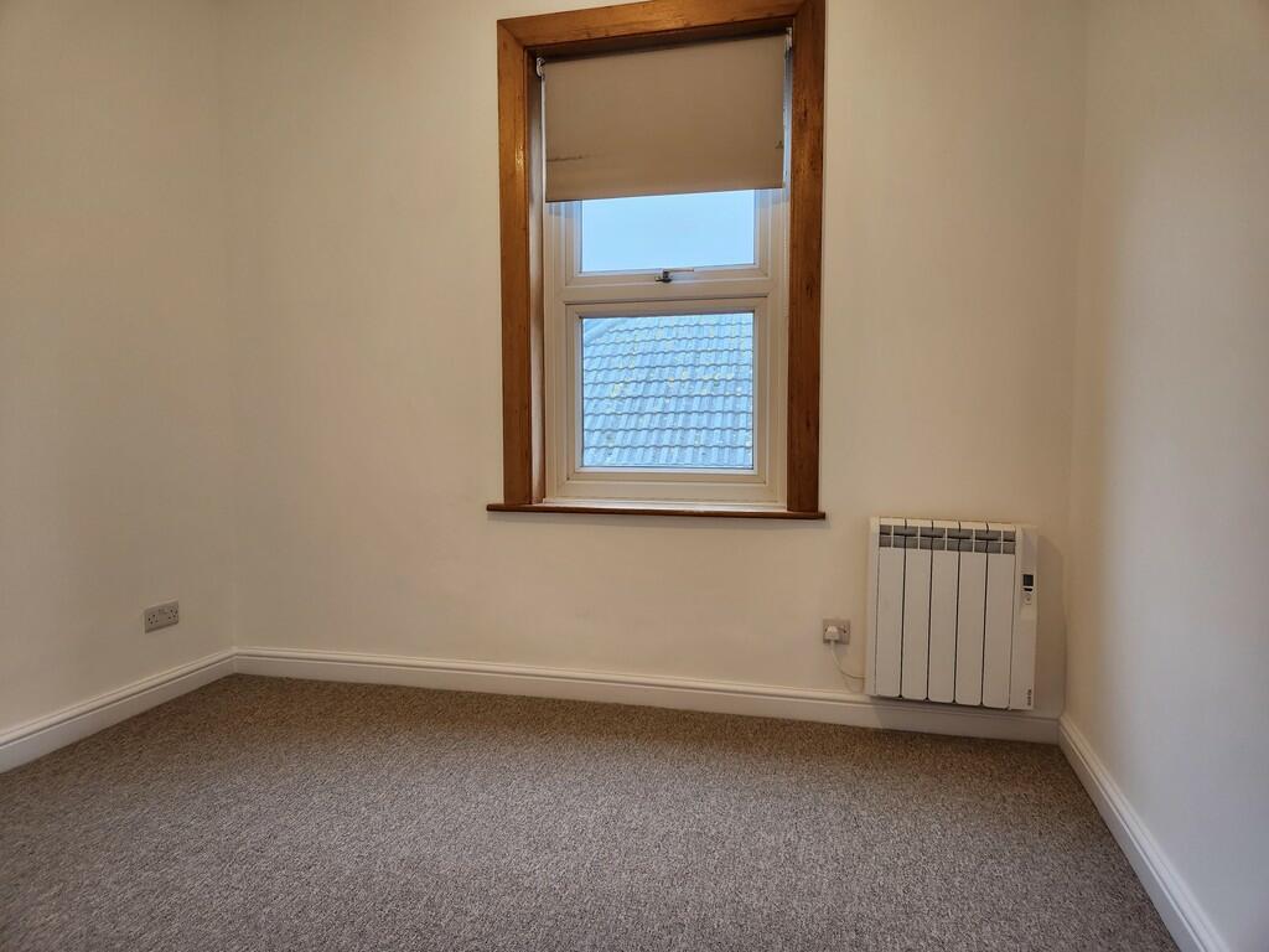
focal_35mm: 23
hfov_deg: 73.9
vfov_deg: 58.9
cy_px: 476
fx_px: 843
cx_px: 634
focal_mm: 5.4
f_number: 1.8
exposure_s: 1/100
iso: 125
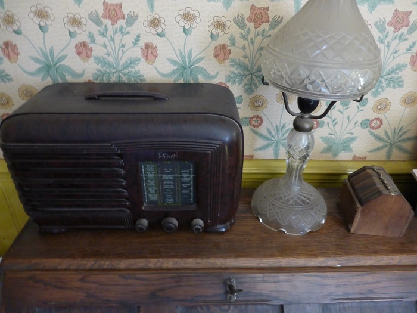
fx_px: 301
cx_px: 208
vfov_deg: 54.9
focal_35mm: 25
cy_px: 156
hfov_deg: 69.4
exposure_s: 1/4
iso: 400
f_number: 3.3
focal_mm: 4.3
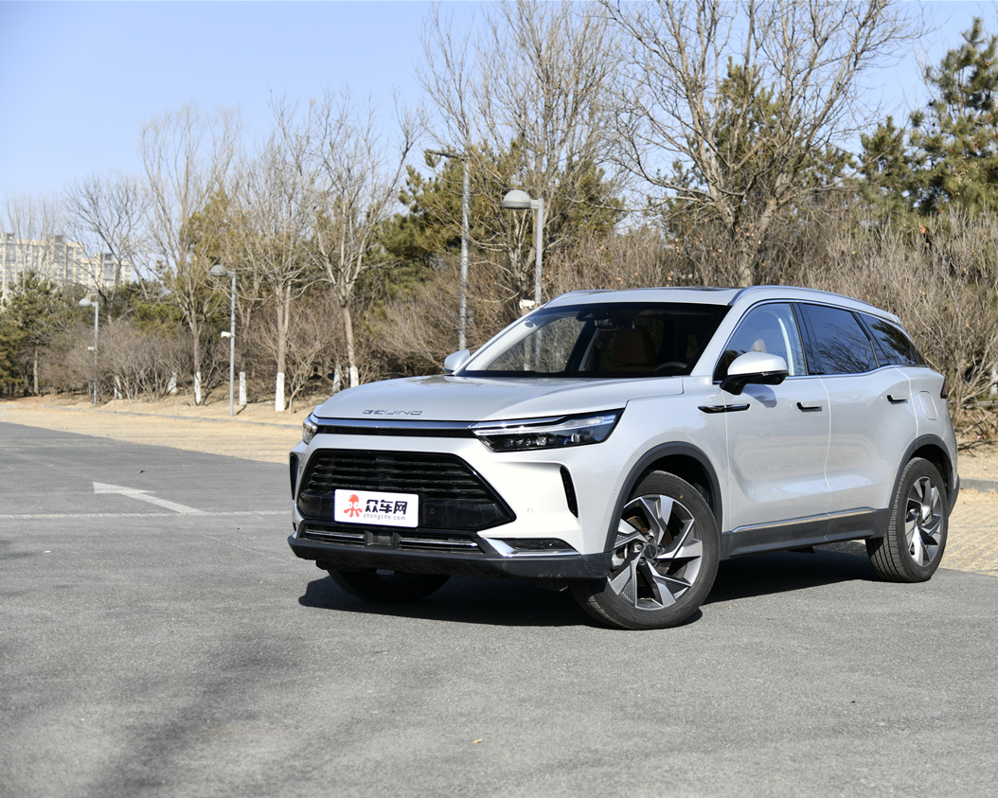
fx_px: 1683
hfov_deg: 32.9
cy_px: 403
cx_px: 603
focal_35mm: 57
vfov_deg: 26.7
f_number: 4
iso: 64
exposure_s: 1/500
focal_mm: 50
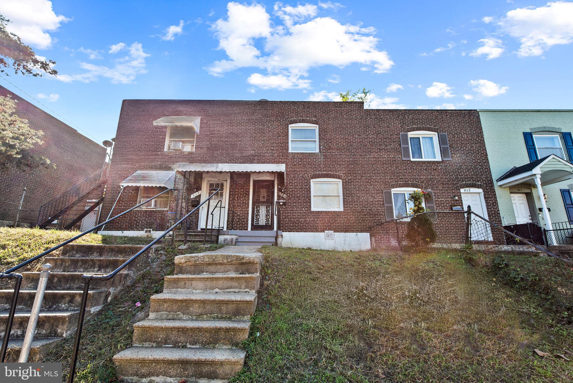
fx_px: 255
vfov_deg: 73.8
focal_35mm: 16
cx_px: 286
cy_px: 192
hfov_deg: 96.7
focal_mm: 16
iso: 100
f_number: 10
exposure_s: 1/15
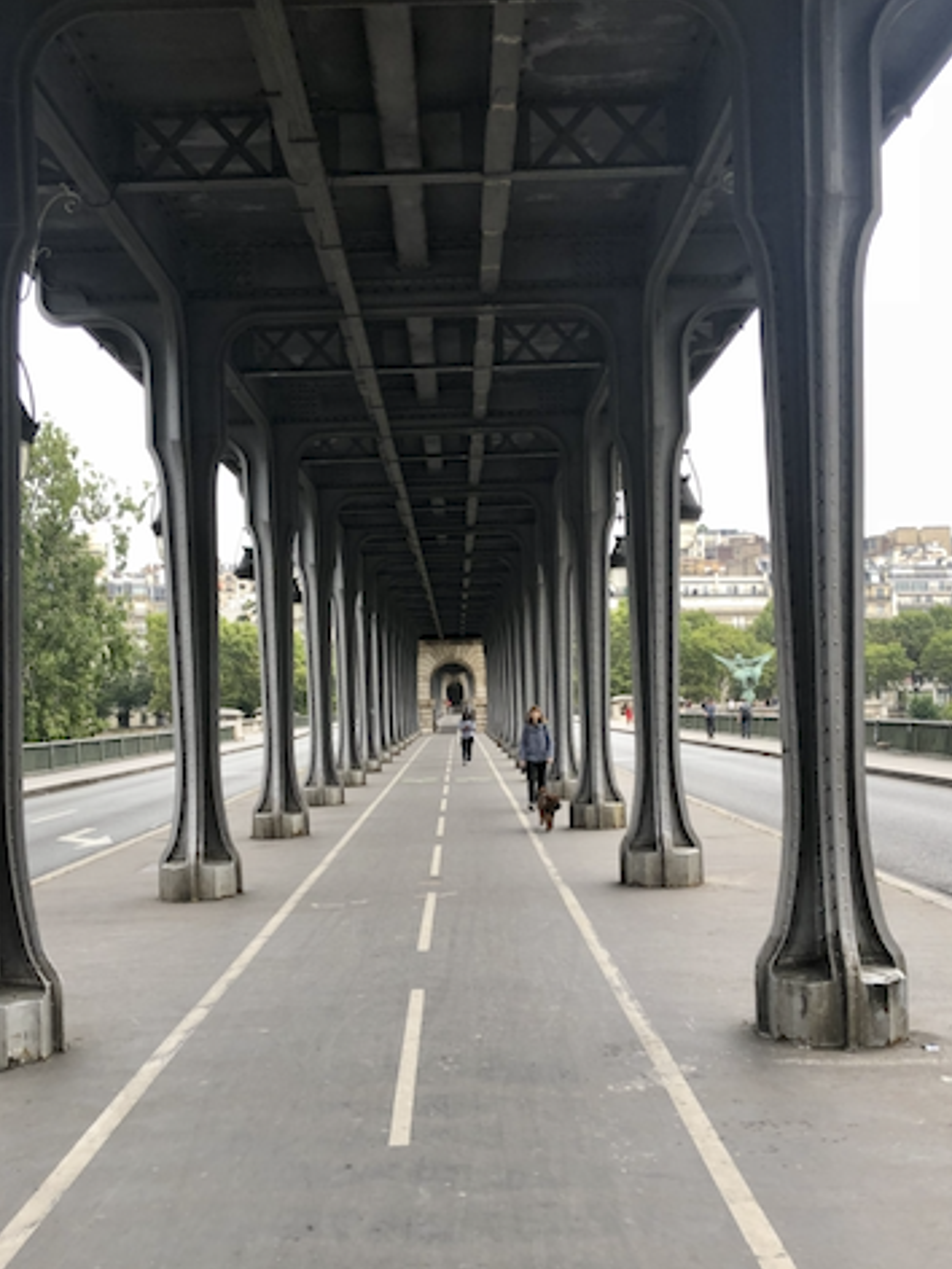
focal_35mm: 38
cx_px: 452
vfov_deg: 48.8
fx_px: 1393
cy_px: 726
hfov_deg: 37.7
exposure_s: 1/50
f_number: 1.8
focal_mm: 4
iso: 25
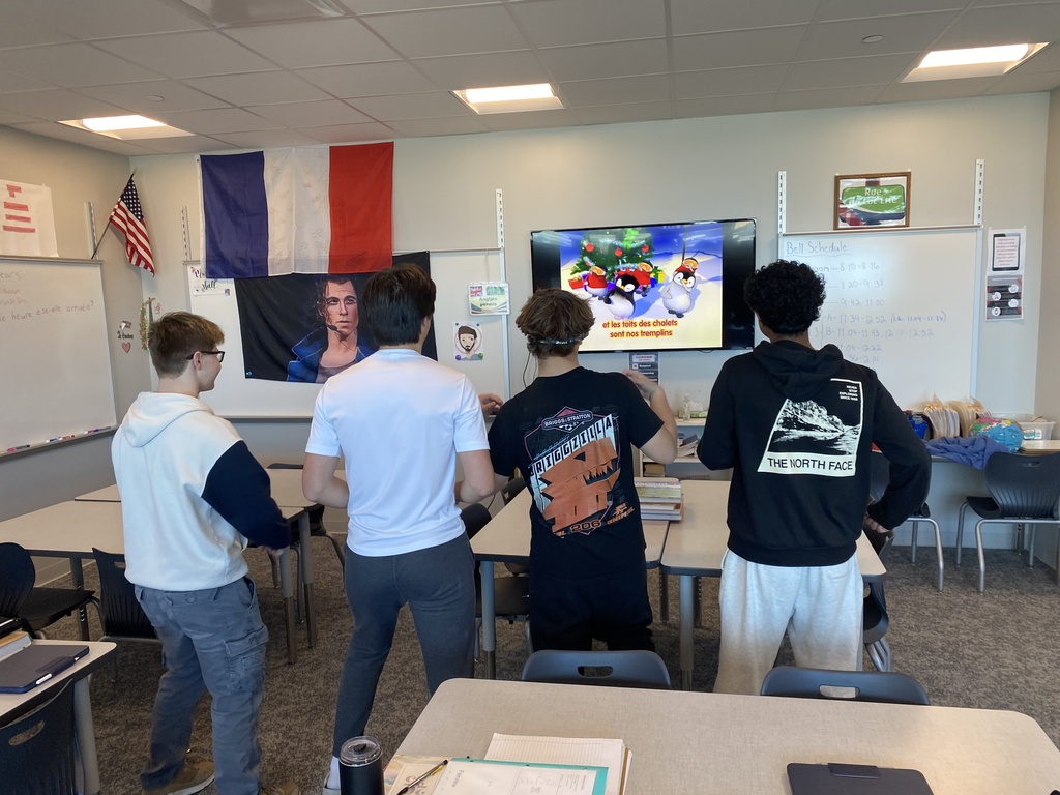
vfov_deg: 53.1
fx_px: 796
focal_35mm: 26
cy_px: 398
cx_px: 530
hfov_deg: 67.3
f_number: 1.8
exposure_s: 1/60
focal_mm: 4.25
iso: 80
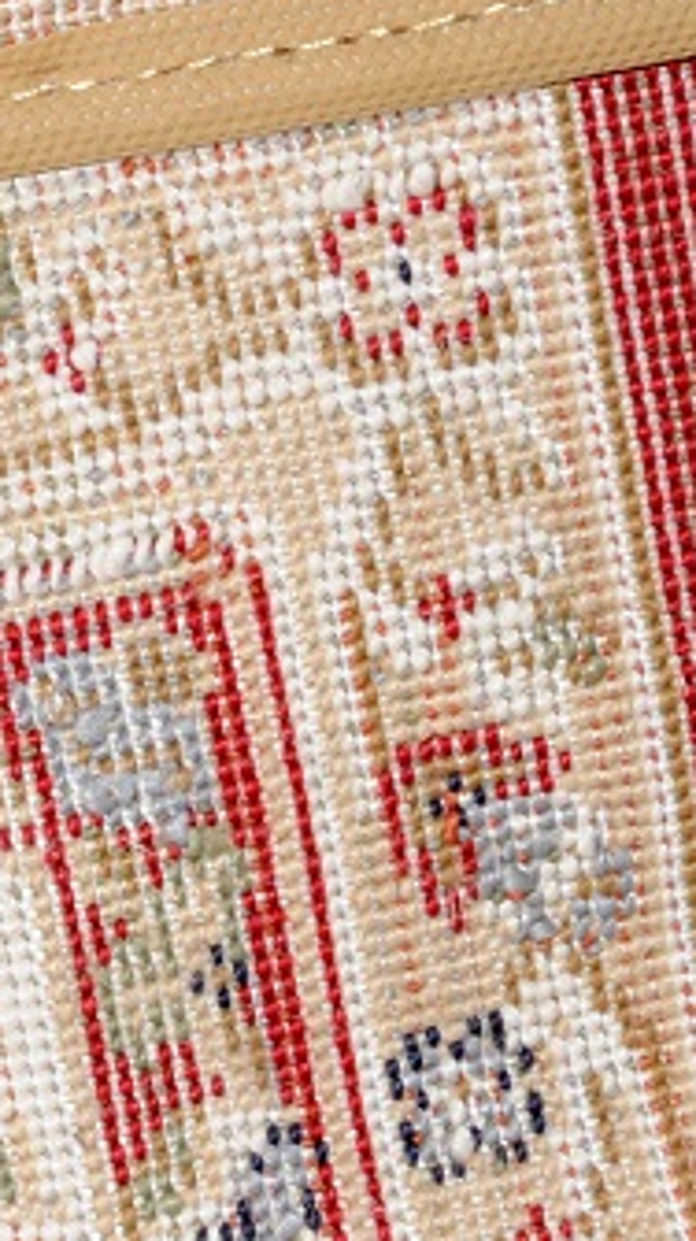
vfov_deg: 5.1
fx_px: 14001
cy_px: 748
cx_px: -1233
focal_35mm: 426
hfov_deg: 2.8
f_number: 20
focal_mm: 70
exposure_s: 1/125
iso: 500
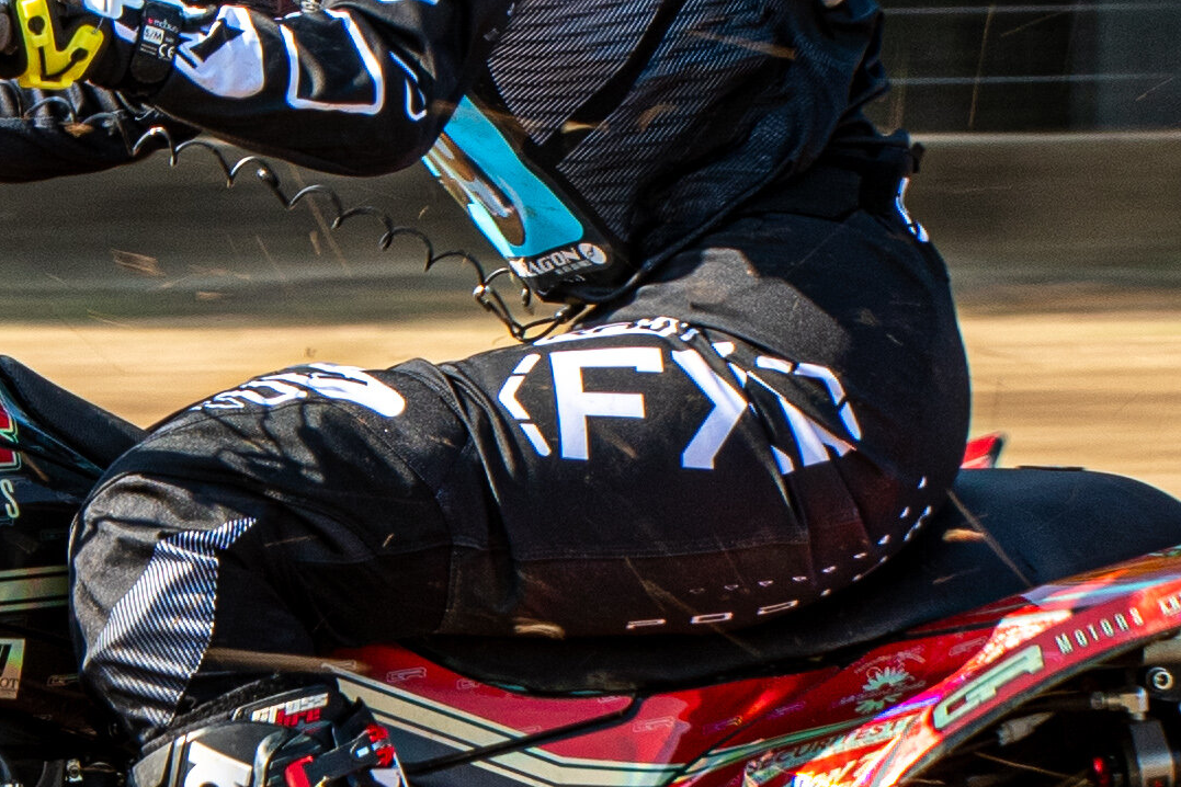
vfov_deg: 2.5
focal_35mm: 543
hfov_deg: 3.8
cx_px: 252
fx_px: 17812
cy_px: 559
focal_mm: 70
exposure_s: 1/160
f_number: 8
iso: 100
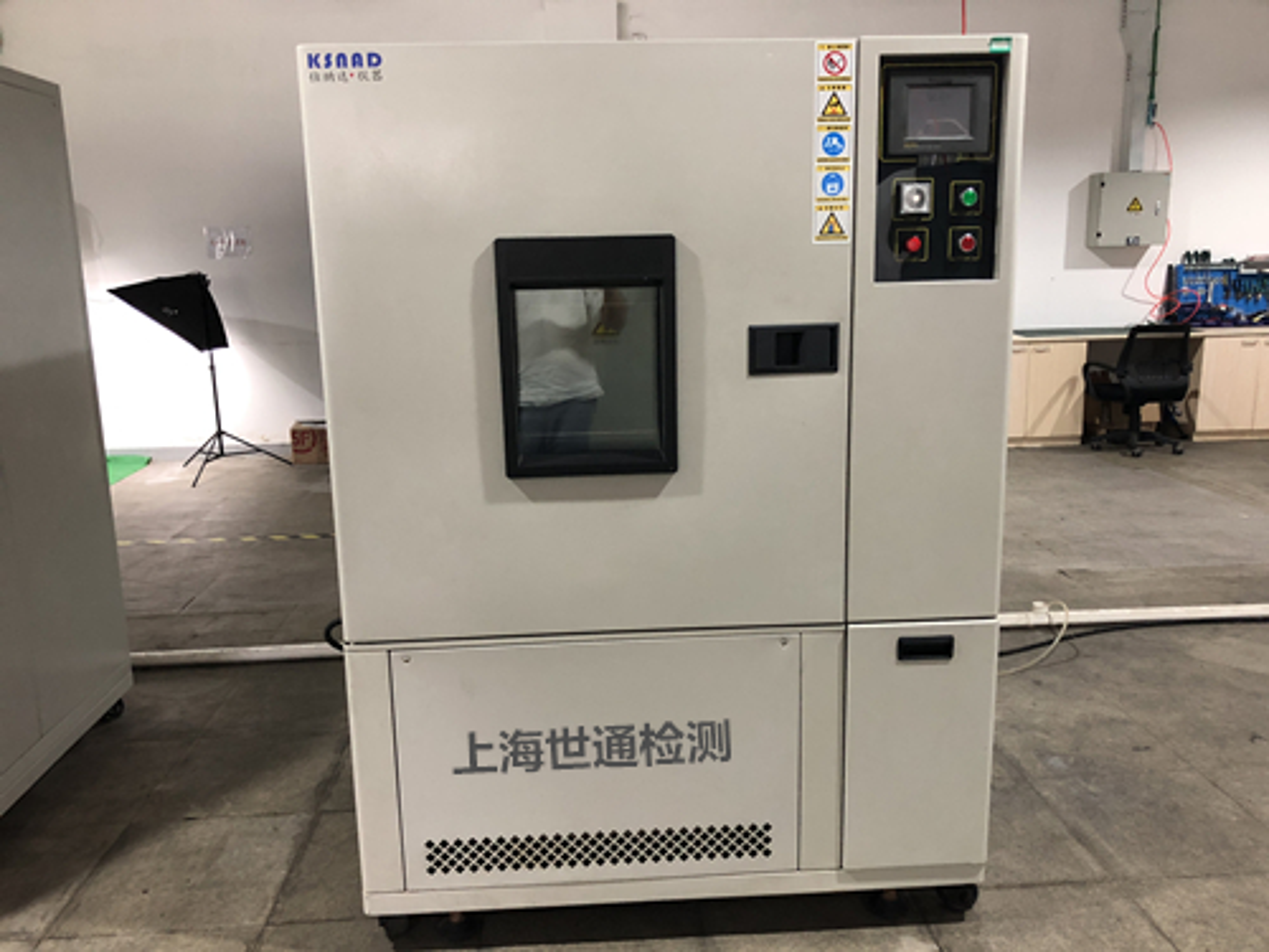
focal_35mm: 28
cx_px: 634
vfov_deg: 49.7
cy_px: 476
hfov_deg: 63.4
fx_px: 1026
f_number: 1.8
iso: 80
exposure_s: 1/15
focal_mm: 3.99
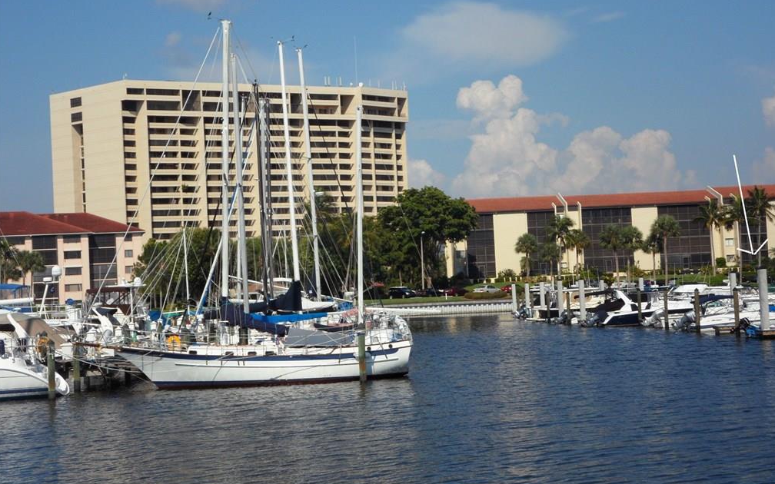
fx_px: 1478
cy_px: 207
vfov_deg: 18.6
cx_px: 390
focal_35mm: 70
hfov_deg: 29.4
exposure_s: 1/1500
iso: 80
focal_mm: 10.6
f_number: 4.3
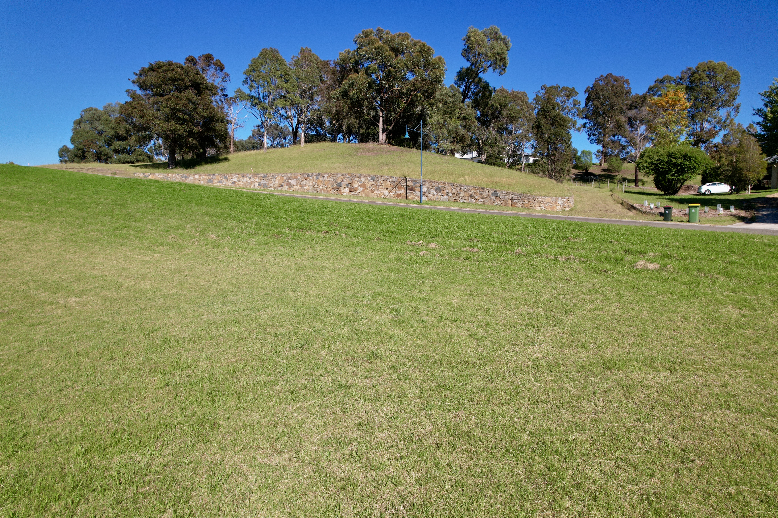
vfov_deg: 57.2
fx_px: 475
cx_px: 389
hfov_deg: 78.6
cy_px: 259
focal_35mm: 22
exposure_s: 1/640
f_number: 2.8
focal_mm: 8.38
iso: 110
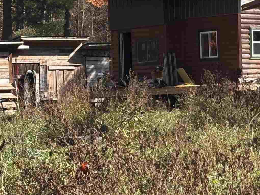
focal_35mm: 157
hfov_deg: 12.4
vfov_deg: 9.4
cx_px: 261
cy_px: 42
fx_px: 1179
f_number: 1.6
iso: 32
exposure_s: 1/943
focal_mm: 5.96
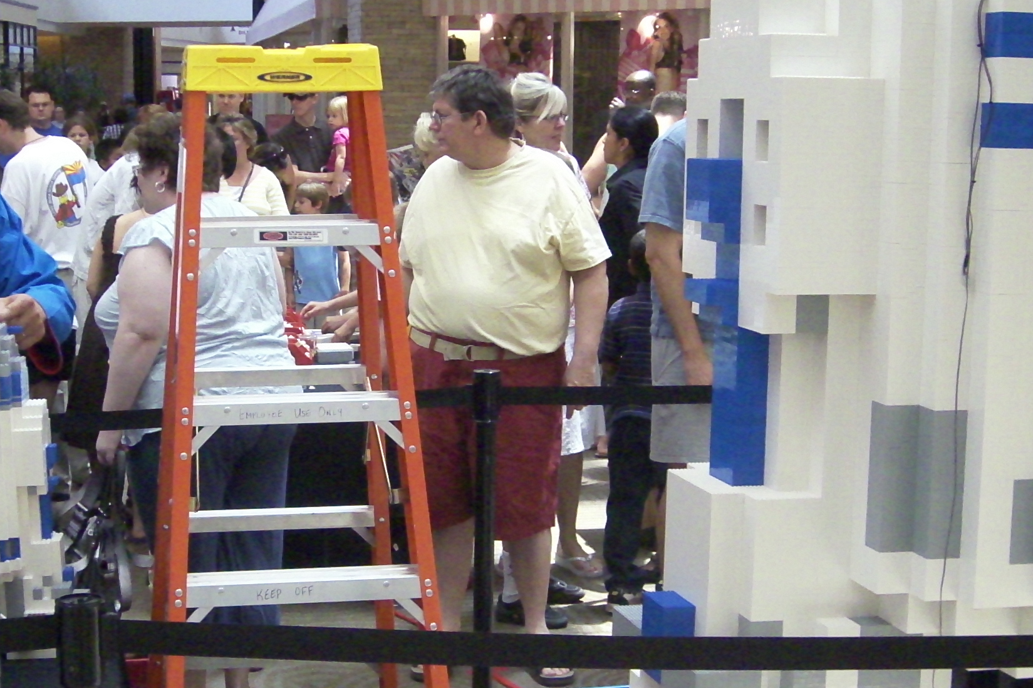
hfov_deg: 32.3
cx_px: 420
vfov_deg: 21.9
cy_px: 425
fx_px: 1779
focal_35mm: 62
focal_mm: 5.99
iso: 400
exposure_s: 1/135
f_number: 2.9
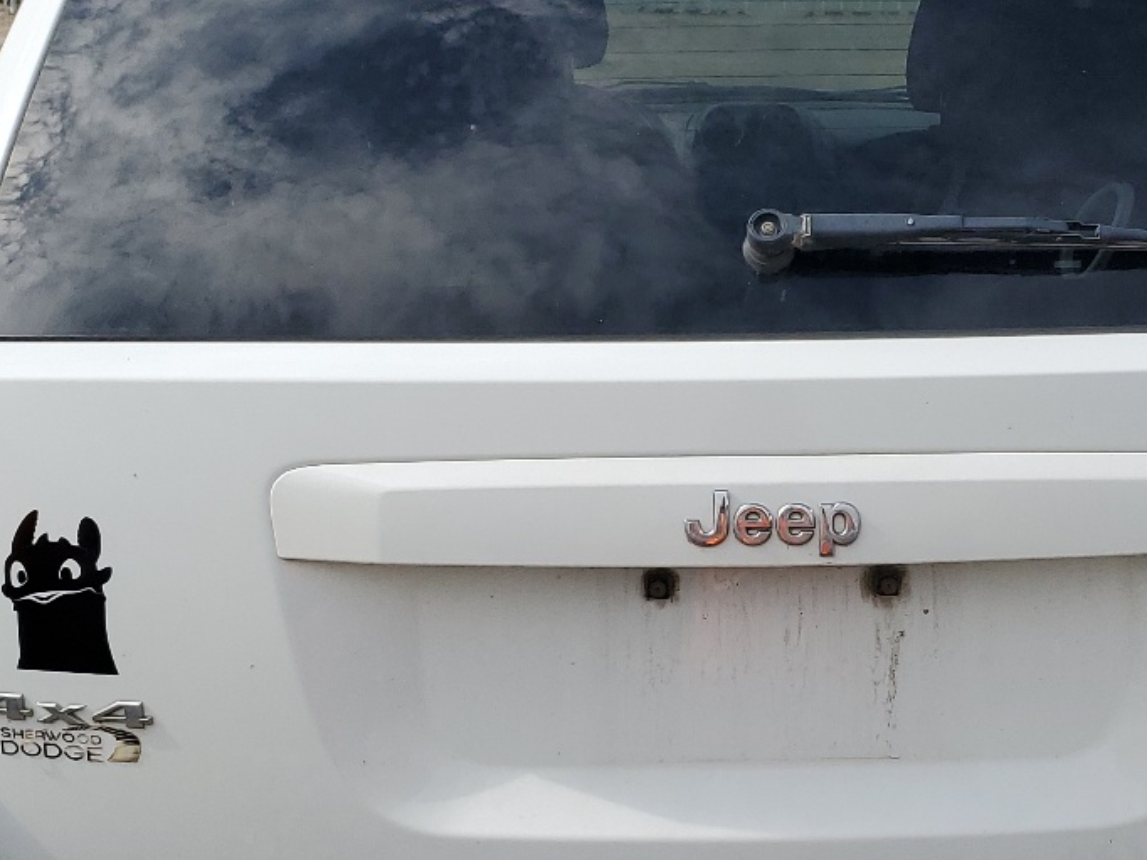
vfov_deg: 23.9
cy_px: 581
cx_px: 755
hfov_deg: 31.5
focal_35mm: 61
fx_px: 2021
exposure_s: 1/5000
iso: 50
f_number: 1.5
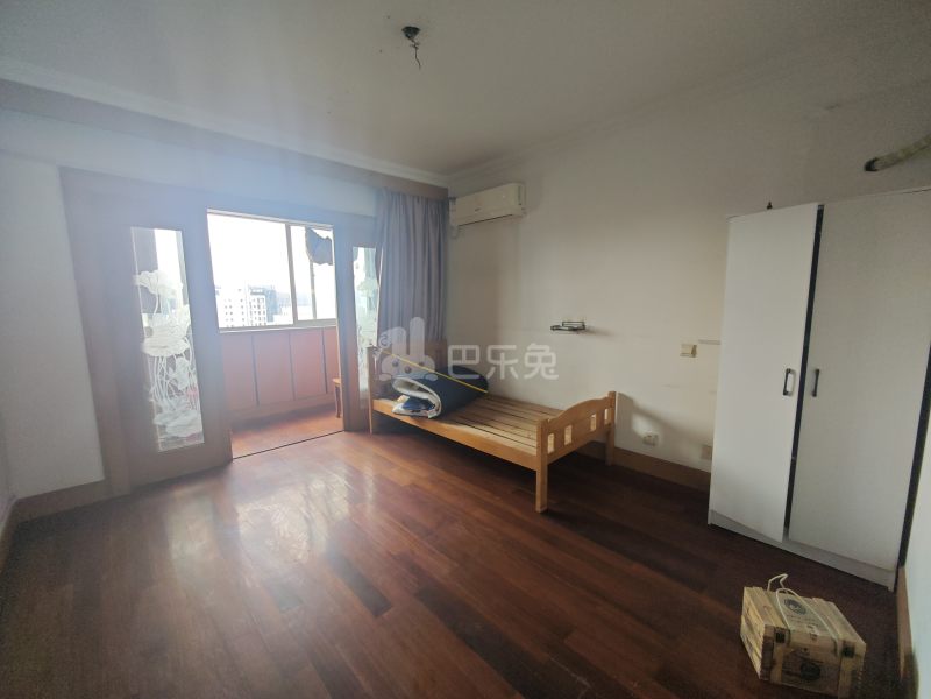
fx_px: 377
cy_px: 350
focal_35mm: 14
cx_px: 466
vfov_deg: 85.7
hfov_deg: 102.1
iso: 64
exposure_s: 1/65
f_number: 2.2
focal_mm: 2.16
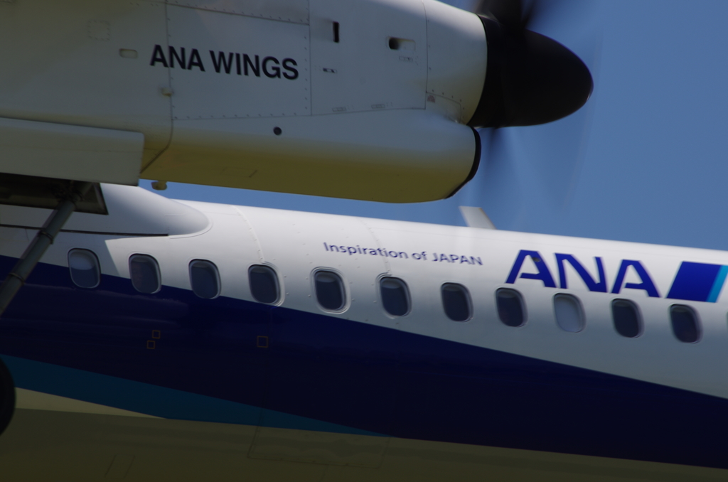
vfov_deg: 3.0
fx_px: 9080
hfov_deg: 4.6
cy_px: 241
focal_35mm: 450
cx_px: 364
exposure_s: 1/125
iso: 80
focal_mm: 300
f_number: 13
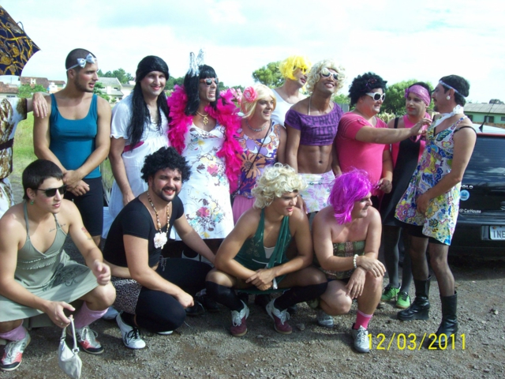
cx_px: 252
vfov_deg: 39.7
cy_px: 190
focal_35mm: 36
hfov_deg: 51.4
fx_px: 525
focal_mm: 6
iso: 80
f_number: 4.8
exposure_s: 1/265
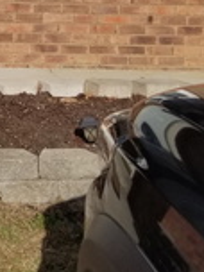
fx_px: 715
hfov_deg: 15.1
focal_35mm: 91
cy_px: -53
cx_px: -93
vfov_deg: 20.2
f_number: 1.7
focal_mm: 4.3
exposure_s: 1/4320
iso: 50
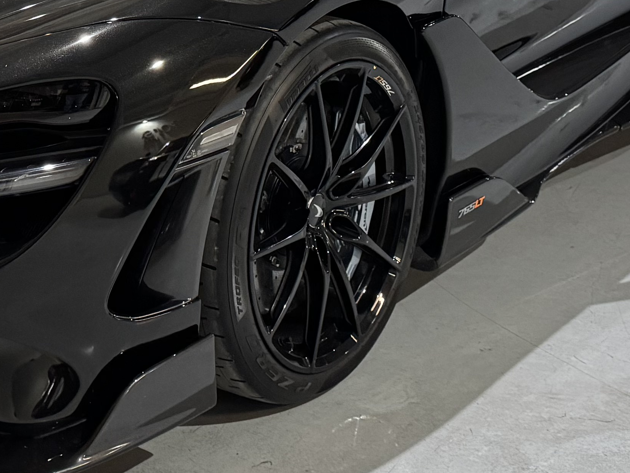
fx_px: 1511
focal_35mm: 83
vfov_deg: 17.4
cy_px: 13
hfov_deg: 23.0
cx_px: 79
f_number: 1.78
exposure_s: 1/60
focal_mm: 6.76
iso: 640
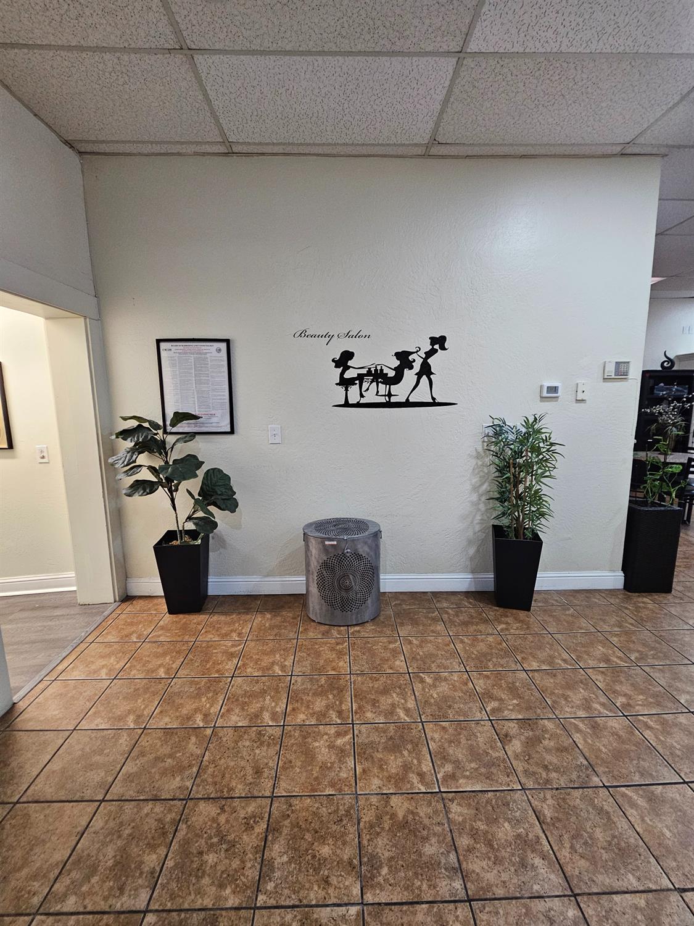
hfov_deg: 89.9
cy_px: 463
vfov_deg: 106.2
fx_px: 348
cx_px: 347
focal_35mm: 13
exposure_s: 1/60
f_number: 2.2
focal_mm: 2.2
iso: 400
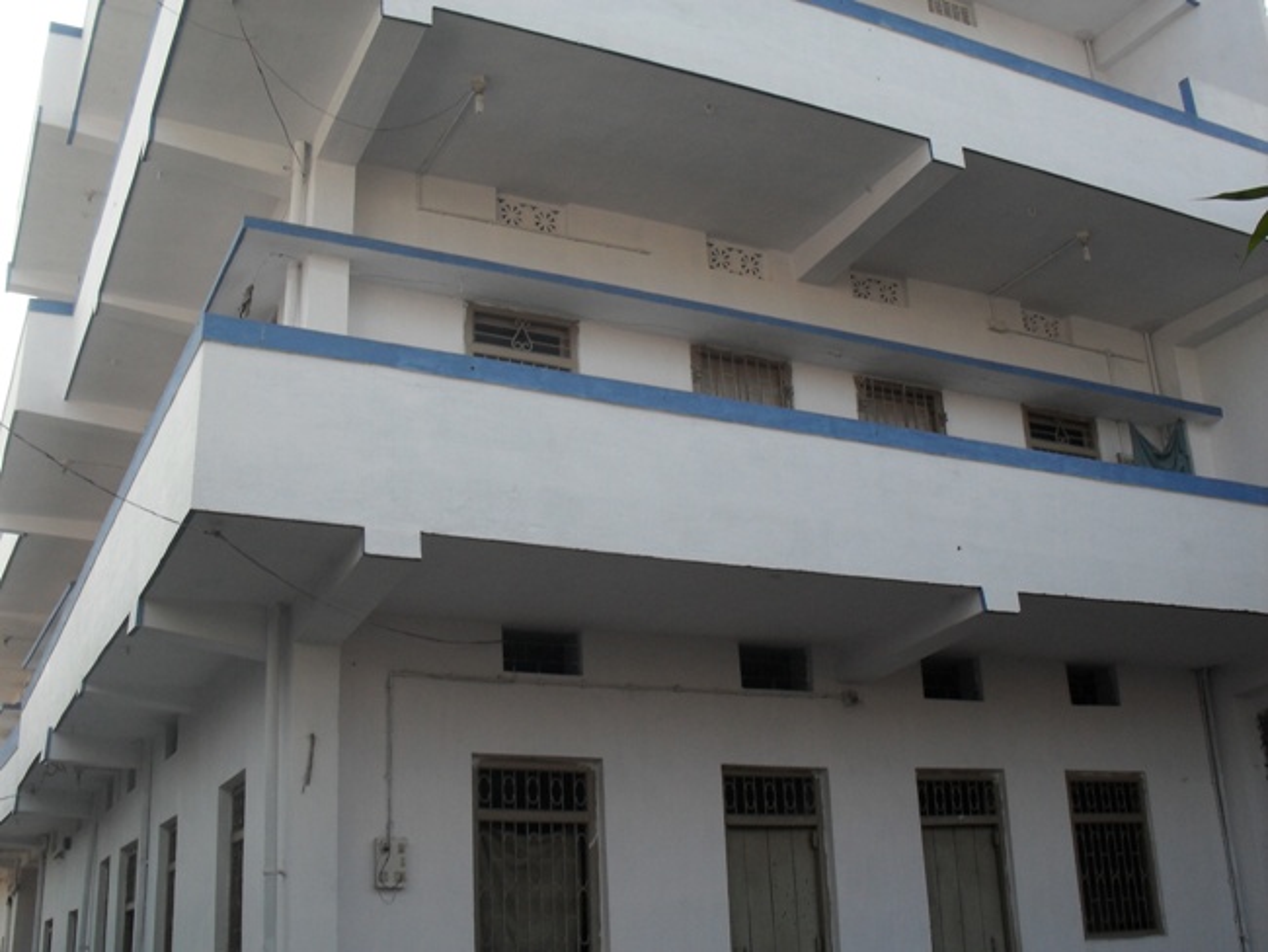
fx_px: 1392
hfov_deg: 49.0
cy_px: 476
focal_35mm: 38
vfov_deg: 37.7
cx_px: 634
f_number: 8.3
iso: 80
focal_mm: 6.3
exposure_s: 1/60
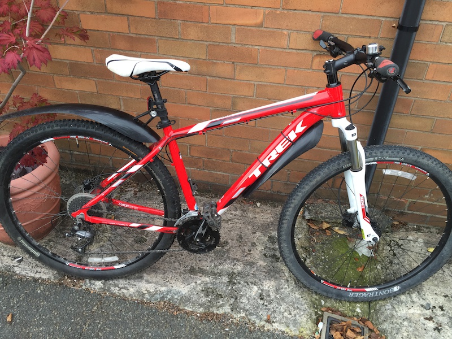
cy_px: 170
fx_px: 379
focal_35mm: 29
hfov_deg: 61.7
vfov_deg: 48.2
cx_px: 226
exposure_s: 1/120
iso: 50
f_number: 2.2
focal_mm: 4.15
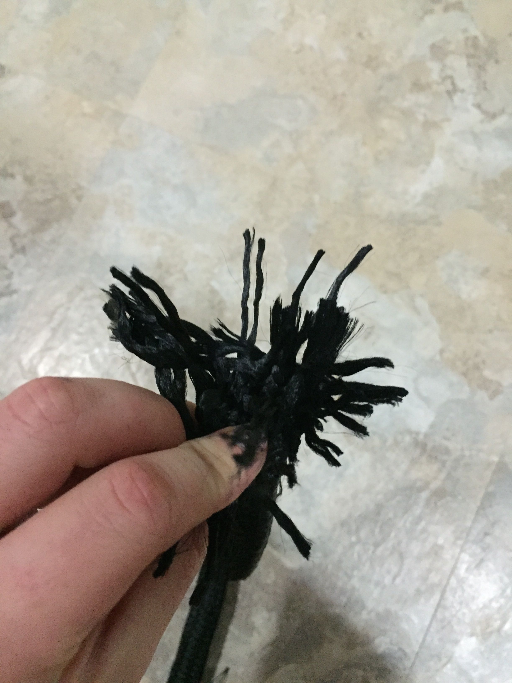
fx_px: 572
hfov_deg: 48.2
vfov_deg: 61.7
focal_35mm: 29
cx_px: 256
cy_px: 342
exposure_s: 1/15
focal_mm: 4.15
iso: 400
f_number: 2.2
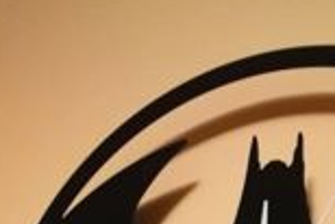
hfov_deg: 21.7
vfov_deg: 13.6
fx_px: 848
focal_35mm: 91
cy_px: 395
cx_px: 320
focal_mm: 4.5
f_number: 2.2
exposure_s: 1/16.7
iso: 640
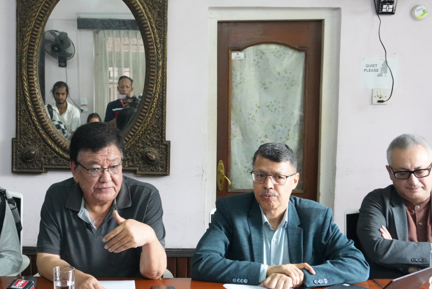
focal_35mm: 54
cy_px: 133
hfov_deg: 36.5
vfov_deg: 25.2
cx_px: 134
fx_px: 646
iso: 4000
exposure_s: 1/60
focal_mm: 23
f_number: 5.6
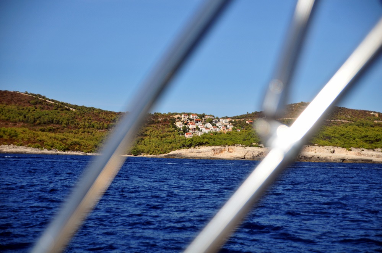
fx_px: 795
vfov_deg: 18.1
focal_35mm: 75
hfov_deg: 27.0
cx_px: 191
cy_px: 126
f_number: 2.8
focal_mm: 50
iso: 250
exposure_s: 1/8000
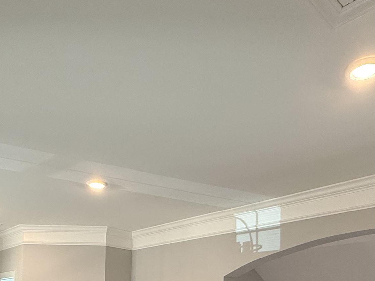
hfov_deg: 49.0
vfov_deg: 32.2
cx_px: 178
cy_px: 325
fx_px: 412
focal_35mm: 38
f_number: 2.2
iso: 400
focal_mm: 2.22
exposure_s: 1/120
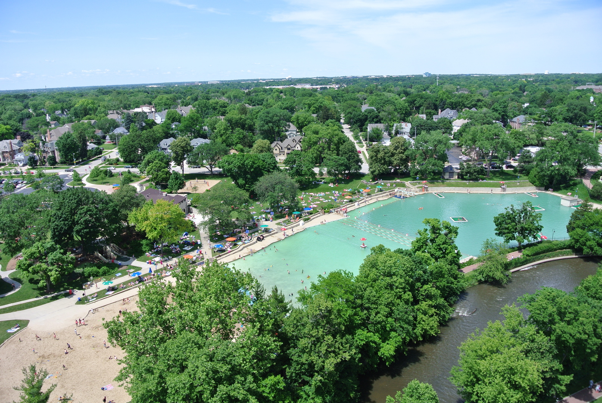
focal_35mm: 27
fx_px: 452
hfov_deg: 67.3
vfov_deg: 48.1
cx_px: 301
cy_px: 202
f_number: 4.5
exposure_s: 1/500
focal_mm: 10
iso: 100
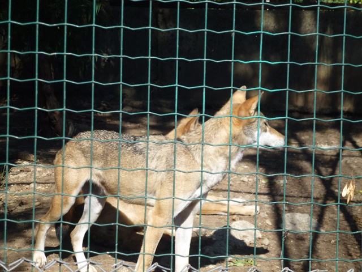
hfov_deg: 15.1
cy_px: 136
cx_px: 181
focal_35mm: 131
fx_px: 1370
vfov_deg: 11.3
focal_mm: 23.4
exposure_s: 1/320
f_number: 5.2
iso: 100
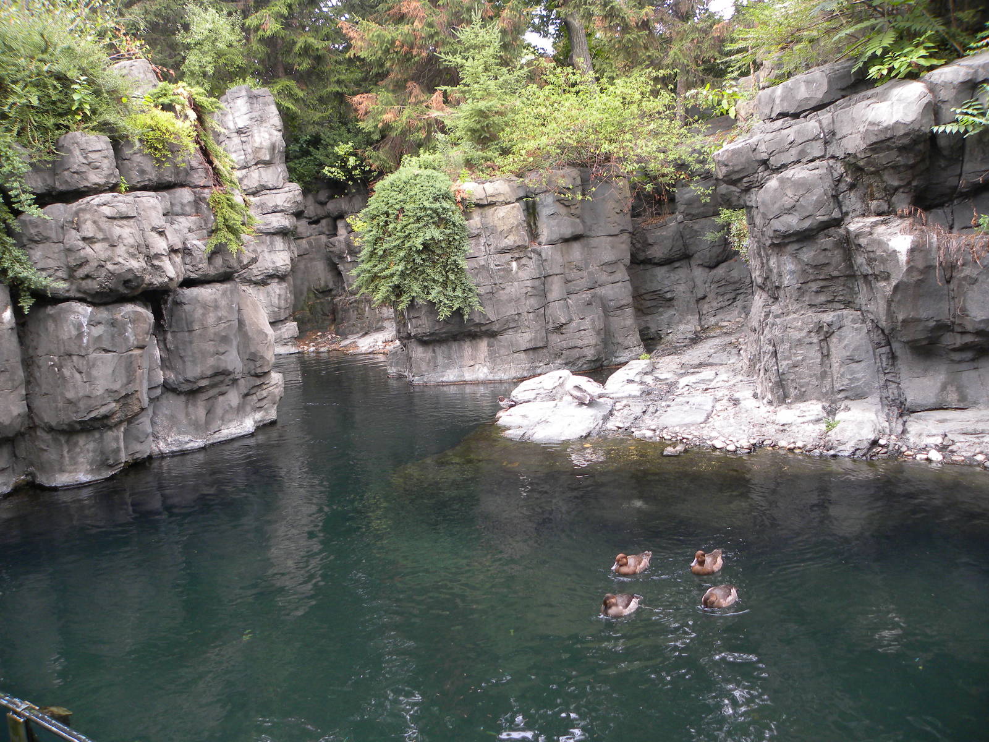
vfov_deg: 53.1
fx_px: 743
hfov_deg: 67.3
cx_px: 494
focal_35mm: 26
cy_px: 371
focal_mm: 4.6
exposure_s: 1/78.8
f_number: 2.8
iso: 105
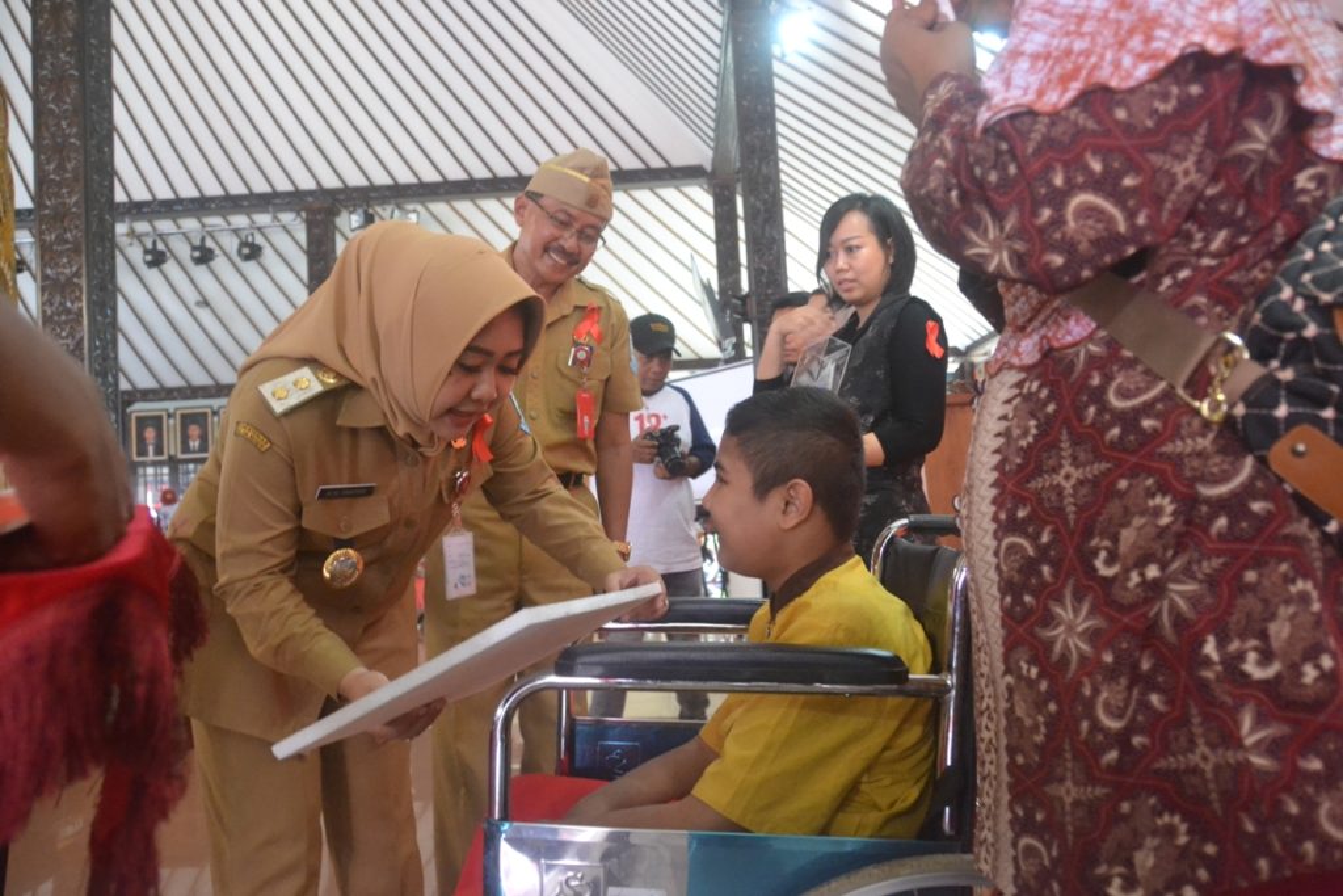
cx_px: 672
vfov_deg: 47.9
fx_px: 1007
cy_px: 448
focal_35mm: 27
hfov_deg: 67.4
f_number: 3.5
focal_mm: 18
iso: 3200
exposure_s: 1/60
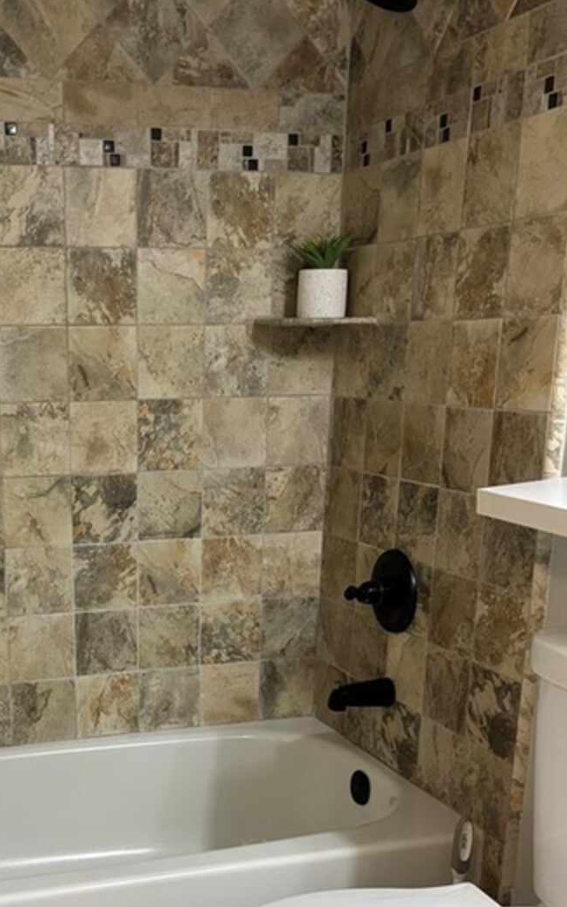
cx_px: 120
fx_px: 1113
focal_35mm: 45
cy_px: 669
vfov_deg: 43.1
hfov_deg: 28.0
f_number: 1.6
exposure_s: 1/60
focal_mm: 5.96
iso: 200
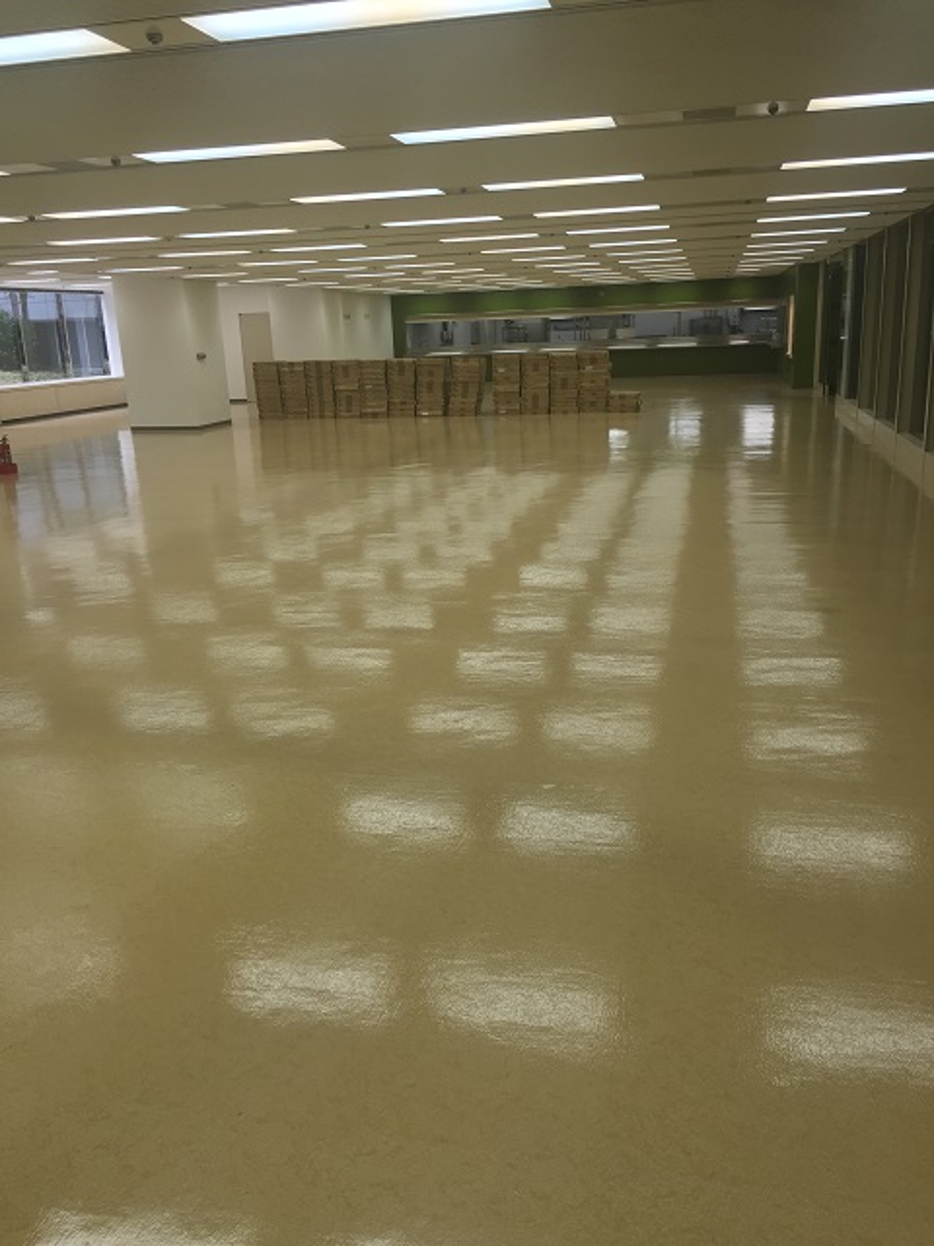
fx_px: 1043
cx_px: 467
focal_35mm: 29
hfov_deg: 48.2
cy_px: 623
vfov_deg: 61.7
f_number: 2.2
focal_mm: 4.15
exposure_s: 1/60
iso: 32
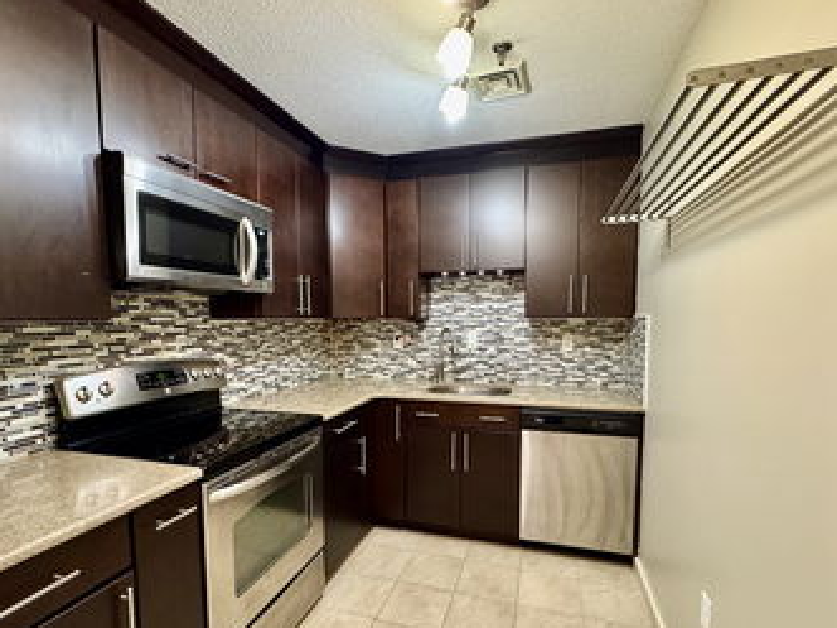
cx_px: 412
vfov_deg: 71.3
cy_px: 356
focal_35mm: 18
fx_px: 435
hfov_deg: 87.7
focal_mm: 2.22
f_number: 2.2
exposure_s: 1/60
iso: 640
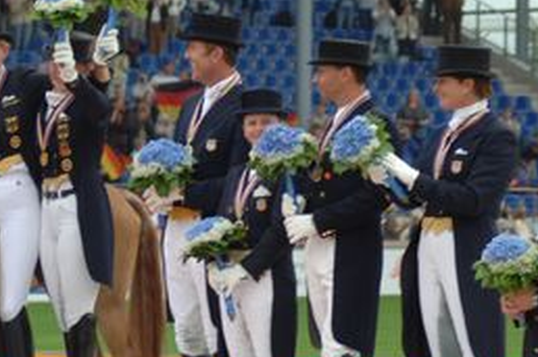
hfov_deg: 5.3
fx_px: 5836
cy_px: 156
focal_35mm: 391
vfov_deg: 3.5
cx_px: -25
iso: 200
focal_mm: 105
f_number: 5.6
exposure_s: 1/250
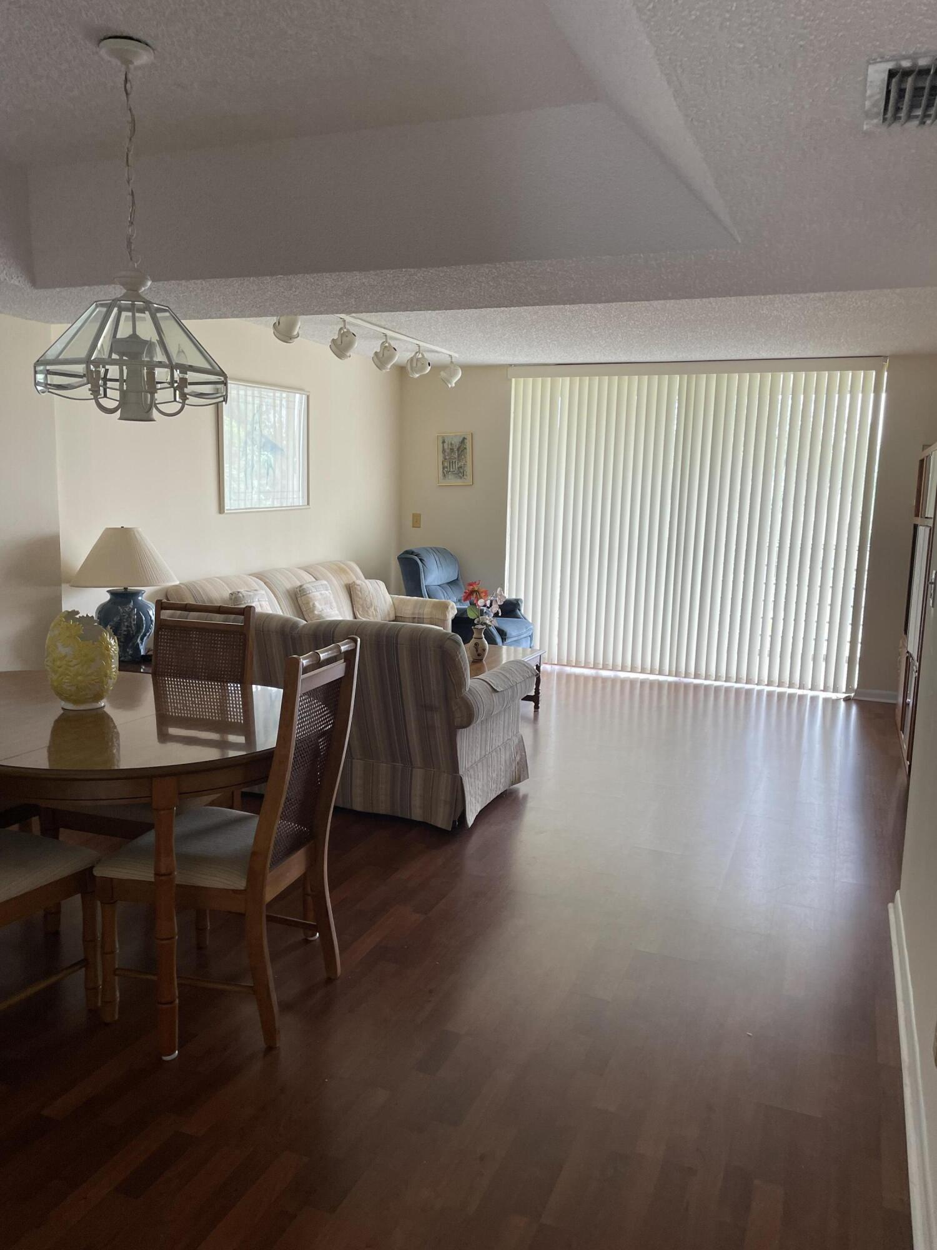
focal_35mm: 26
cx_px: 468
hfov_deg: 53.1
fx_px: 938
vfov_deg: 67.3
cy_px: 625
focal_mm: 4.2
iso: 80
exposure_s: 1/120
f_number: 1.6
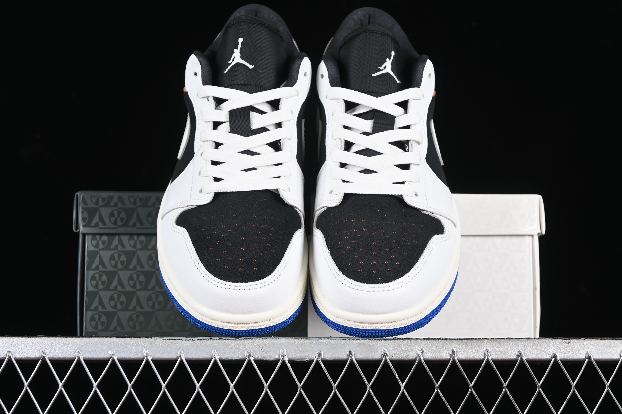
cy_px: 207
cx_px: 311
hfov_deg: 27.0
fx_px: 1296
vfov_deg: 18.2
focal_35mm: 75
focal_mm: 50
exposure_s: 1/80
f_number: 7.1
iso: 160
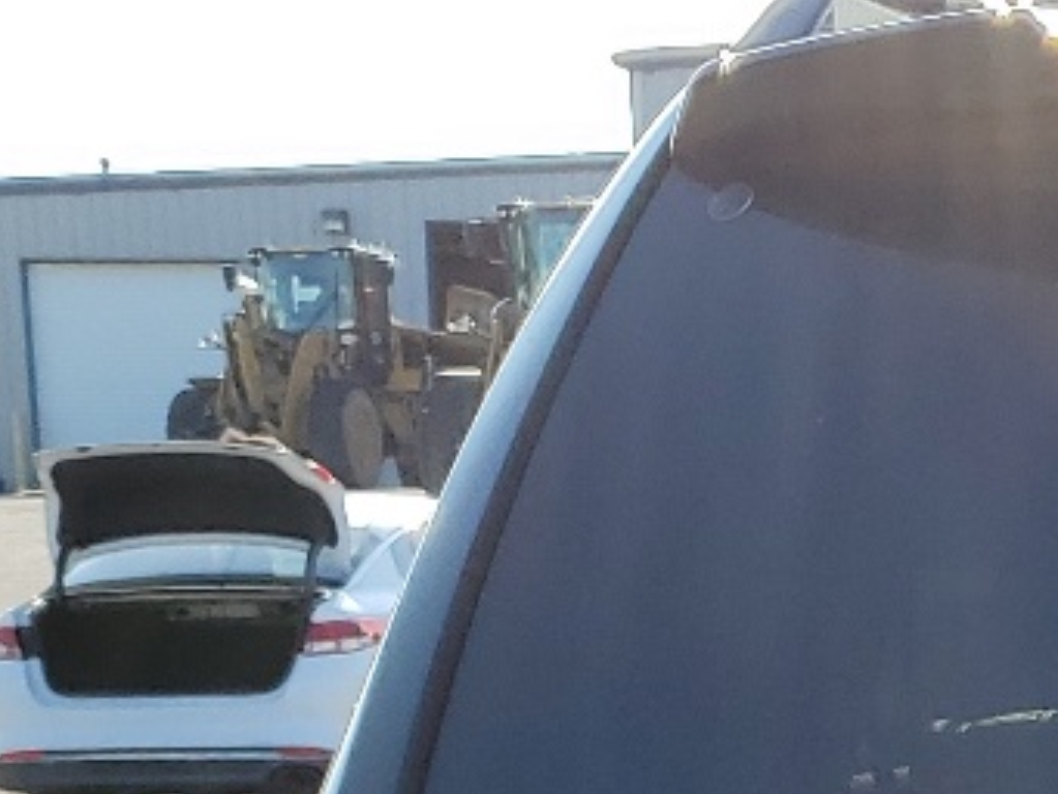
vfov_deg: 11.4
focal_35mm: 122
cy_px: 1362
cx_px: 1834
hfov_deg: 14.4
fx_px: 3730
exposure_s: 1/1667
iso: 50
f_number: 1.5
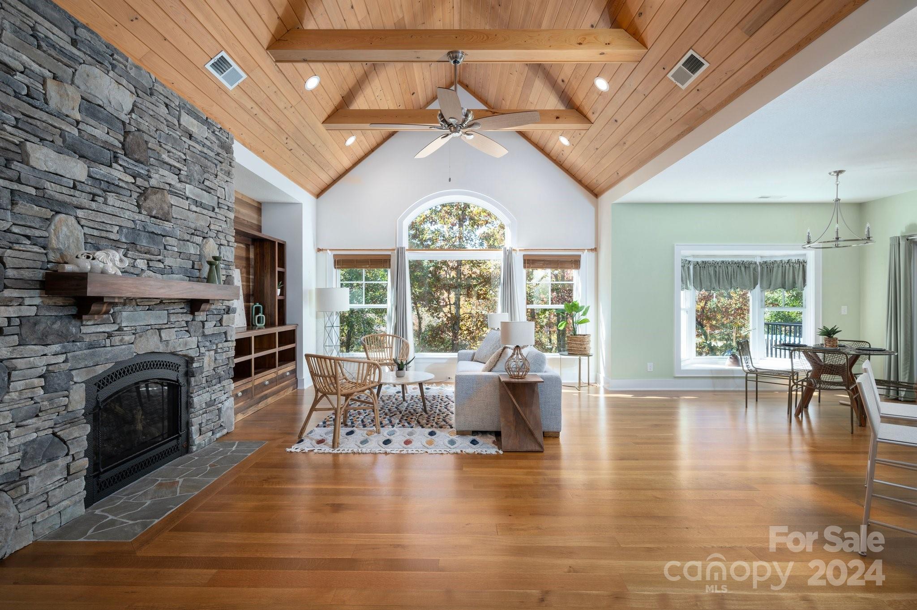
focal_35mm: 16
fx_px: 420
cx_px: 458
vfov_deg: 72.0
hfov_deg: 95.0
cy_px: 305
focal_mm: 16.5
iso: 200
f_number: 8
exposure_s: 1/60
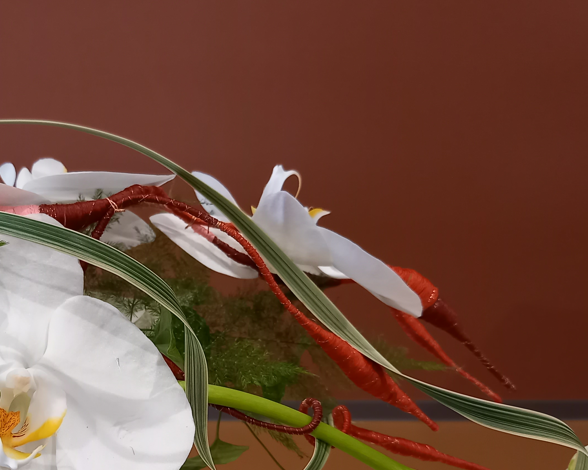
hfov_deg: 39.5
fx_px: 801
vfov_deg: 32.5
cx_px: 167
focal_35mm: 46
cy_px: 317
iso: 400
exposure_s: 1/49
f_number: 1.8
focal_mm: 4.65
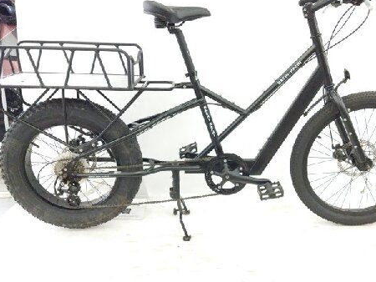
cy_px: 150
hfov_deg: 51.3
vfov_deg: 39.7
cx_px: 206
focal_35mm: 36
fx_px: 391
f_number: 1.79
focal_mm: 4.71
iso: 919
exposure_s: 1/300
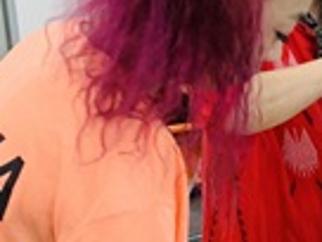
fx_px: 1070
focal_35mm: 115
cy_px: 178
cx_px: 474
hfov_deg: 15.8
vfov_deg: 12.8
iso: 50
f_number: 1.8
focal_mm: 4.25
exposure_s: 1/60
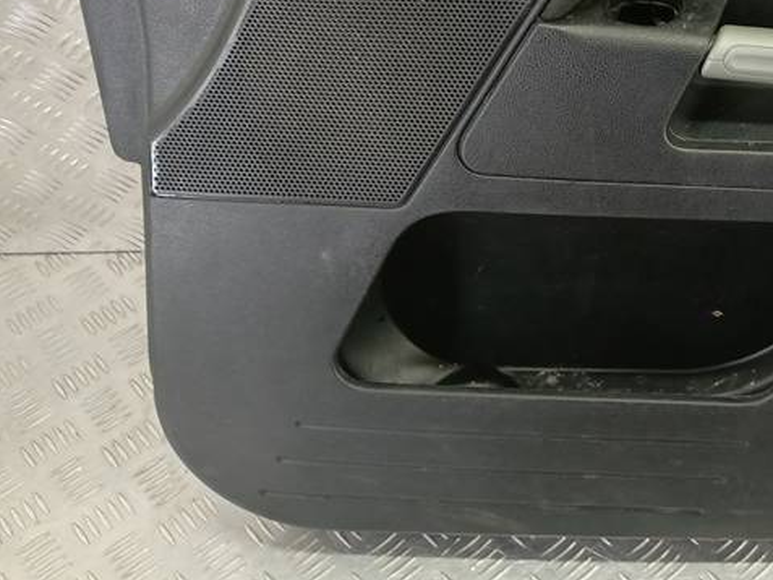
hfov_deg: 30.5
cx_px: 802
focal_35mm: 58
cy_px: -26
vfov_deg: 23.9
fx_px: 1296
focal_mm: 4.11
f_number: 1.6
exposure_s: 1/33.3
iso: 225
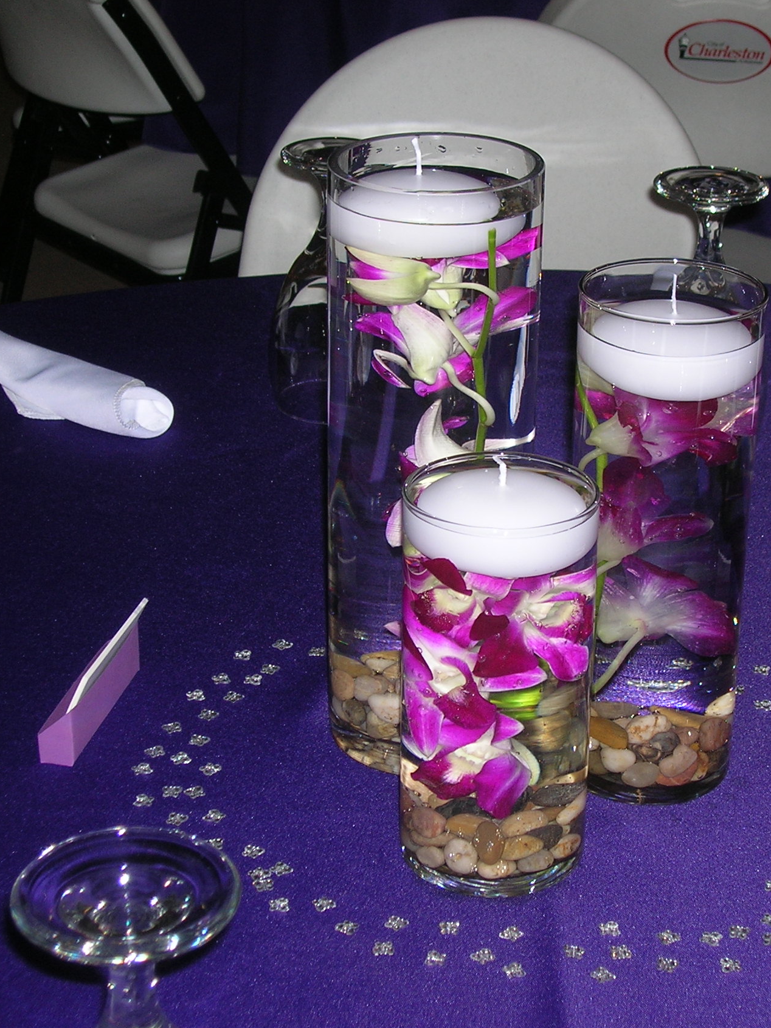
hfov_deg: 20.1
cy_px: 514
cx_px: 493
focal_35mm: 73
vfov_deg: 26.7
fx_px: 2168
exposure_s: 1/60.1
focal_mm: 9
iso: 56
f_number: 3.4
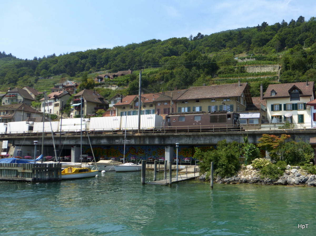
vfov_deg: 54.8
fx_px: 228
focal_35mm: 25
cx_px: 158
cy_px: 118
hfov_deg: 69.5
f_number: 4
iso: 100
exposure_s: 1/500
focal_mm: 4.3
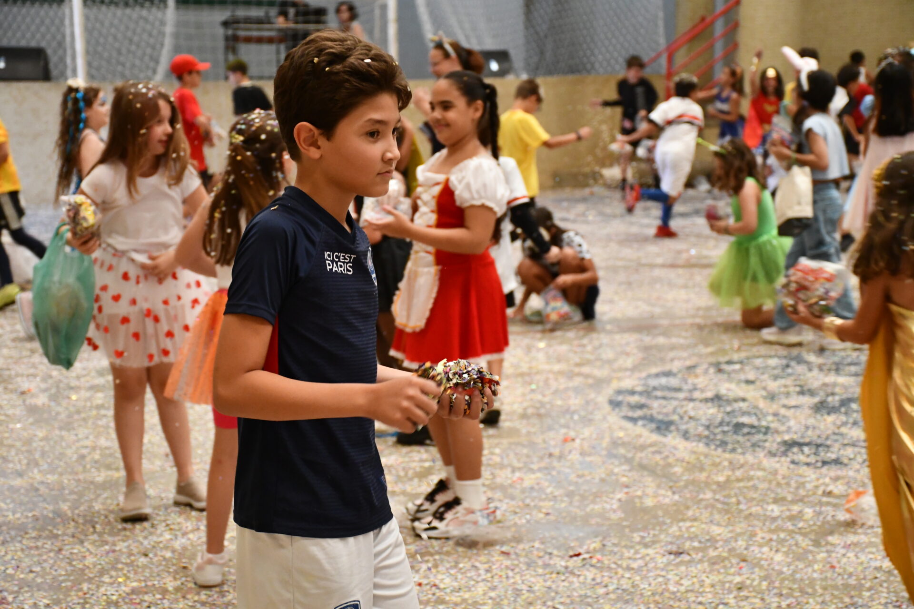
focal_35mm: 84
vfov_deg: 16.3
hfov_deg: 24.2
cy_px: 304
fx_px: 2132
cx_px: 457
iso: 3200
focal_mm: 56
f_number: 4.8
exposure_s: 1/160
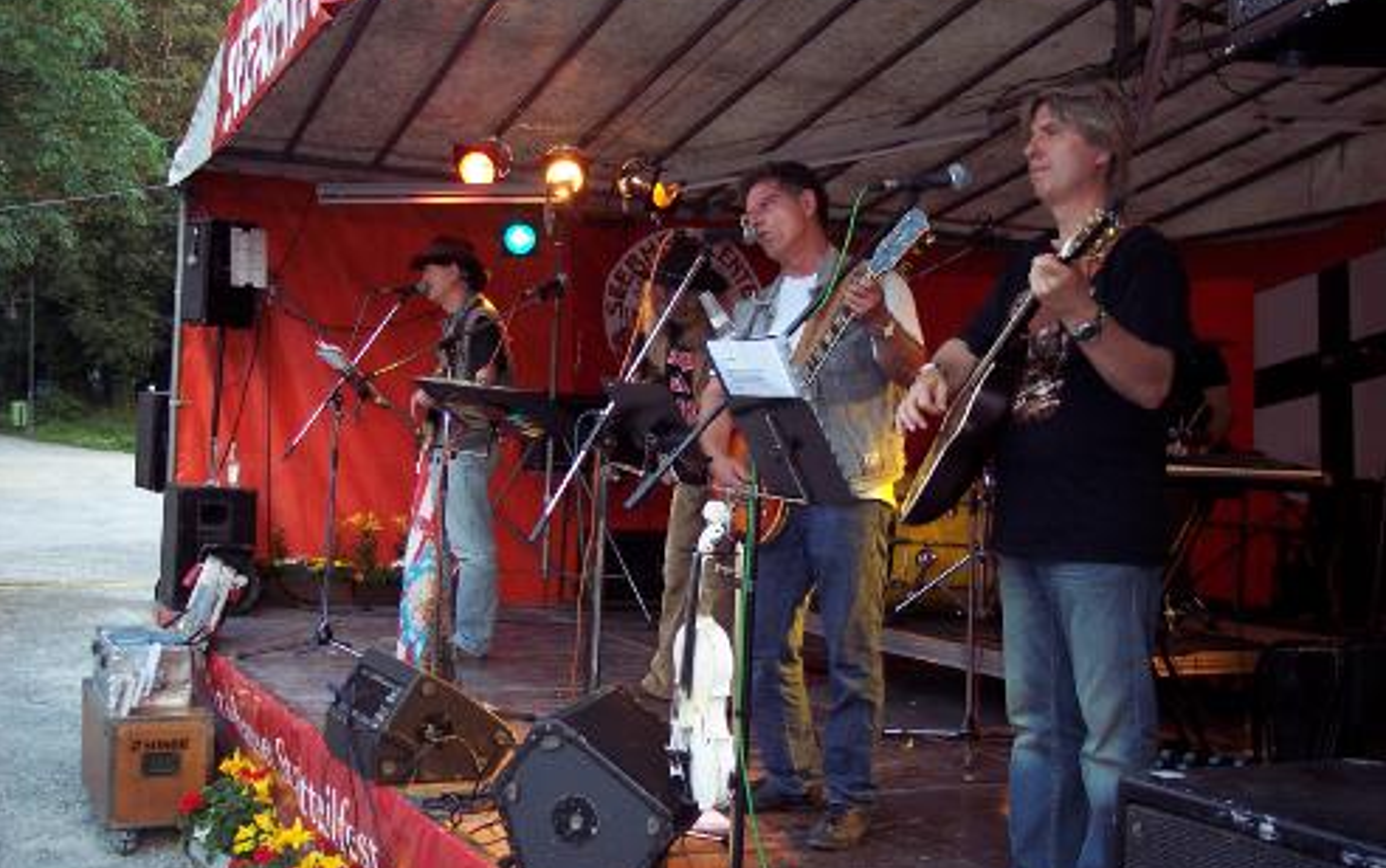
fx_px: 1587
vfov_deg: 30.6
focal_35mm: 42
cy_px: 441
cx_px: 696
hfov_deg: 47.2
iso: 140
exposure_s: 1/60
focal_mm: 8
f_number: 2.8
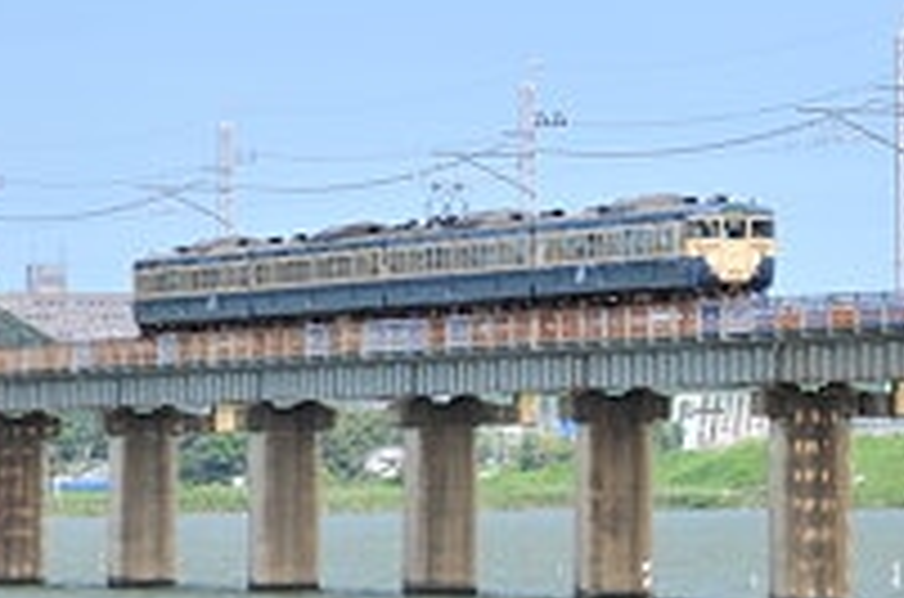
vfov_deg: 3.1
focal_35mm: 437
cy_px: 110
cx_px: 729
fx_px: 10948
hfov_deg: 4.7
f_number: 5.6
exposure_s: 1/500
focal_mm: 130
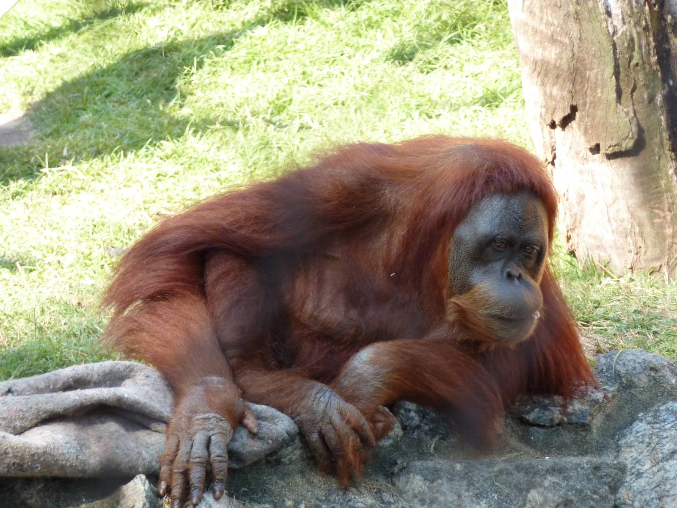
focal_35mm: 300
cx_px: 338
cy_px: 254
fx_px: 5867
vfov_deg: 5.0
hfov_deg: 6.6
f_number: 4.9
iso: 250
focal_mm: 49.2
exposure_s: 1/125
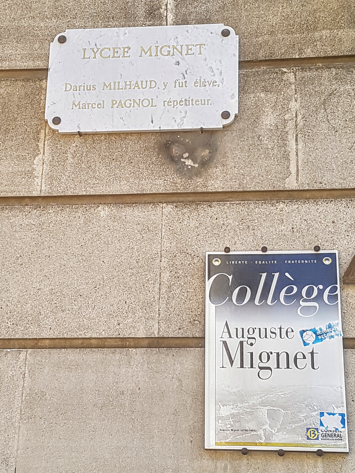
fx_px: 356
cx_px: 178
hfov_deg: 53.1
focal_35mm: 26
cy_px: 236
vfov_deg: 67.3
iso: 50
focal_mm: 4.2
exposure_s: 1/552
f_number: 1.7
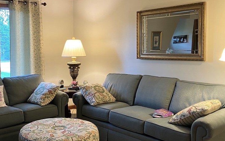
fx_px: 257
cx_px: 69
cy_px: 60
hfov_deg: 46.2
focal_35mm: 42
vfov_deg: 30.5
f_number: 1.8
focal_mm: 3.99
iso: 160
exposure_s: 1/60
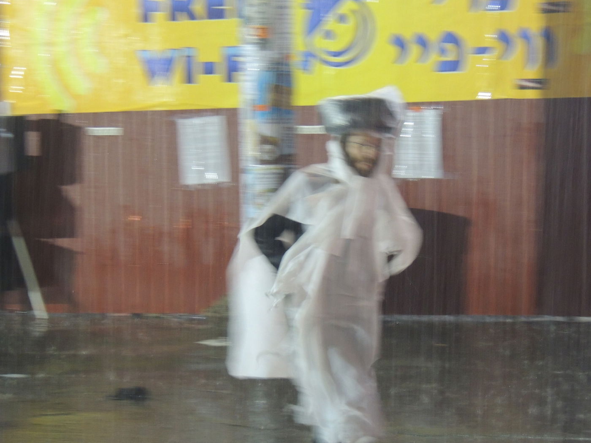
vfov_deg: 10.2
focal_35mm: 145
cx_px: 296
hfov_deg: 13.6
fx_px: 2476
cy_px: 222
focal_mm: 25.8
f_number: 4.4
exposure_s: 1/15
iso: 800
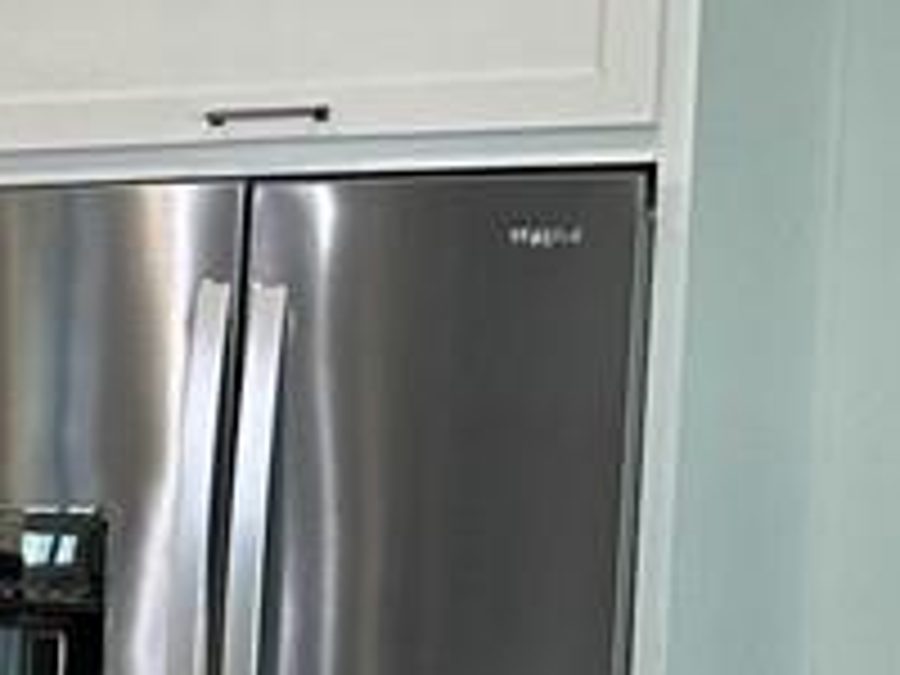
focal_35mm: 192
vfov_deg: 7.7
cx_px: -1638
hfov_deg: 8.8
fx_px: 4992
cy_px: 860
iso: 100
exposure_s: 1/120
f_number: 1.78
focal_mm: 6.86
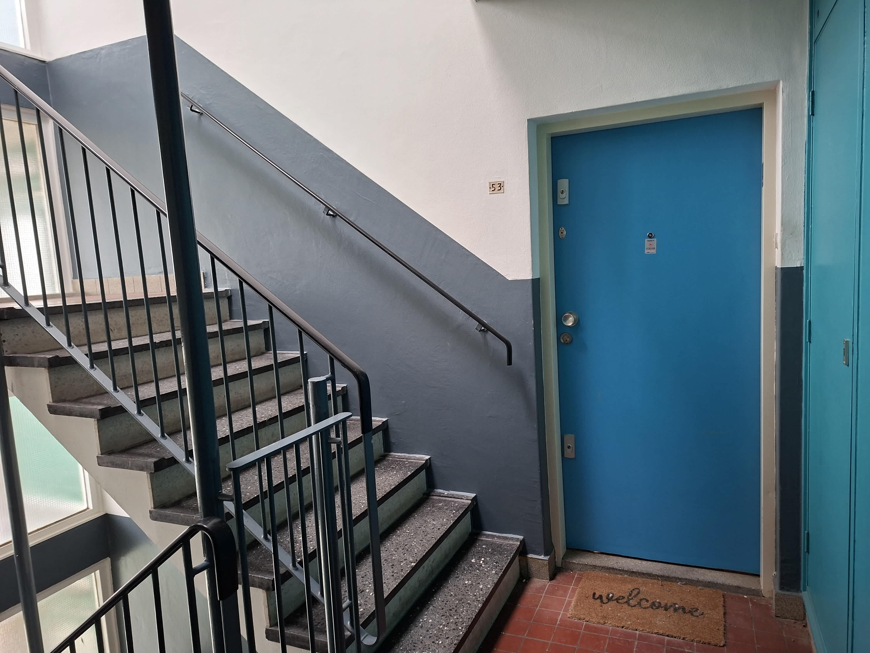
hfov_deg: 73.9
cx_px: 435
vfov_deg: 58.9
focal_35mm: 23
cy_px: 326
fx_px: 578
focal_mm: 5.5
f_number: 1.8
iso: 320
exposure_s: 1/33
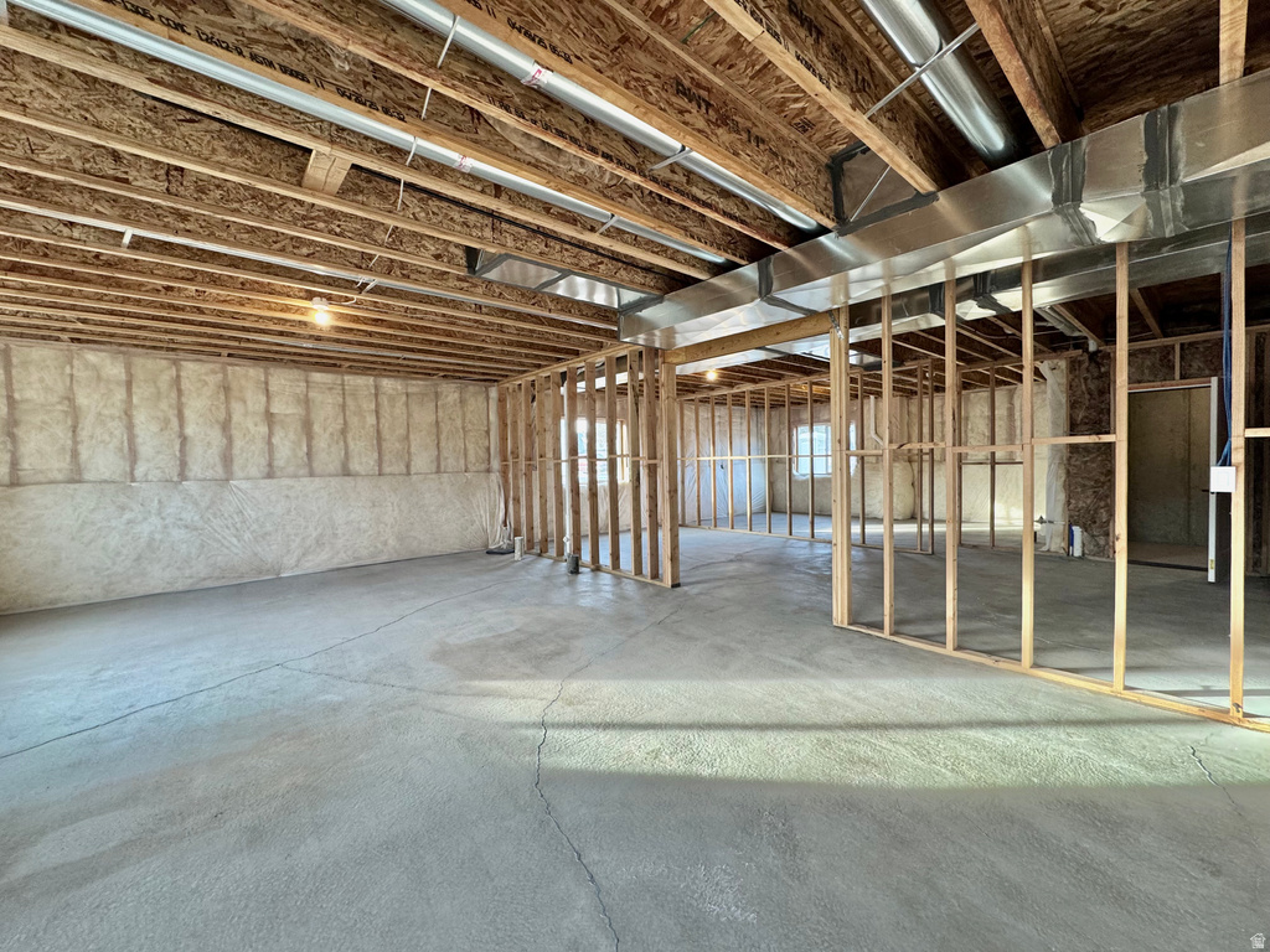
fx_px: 514
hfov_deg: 102.1
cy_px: 476
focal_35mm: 14
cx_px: 635
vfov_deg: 85.7
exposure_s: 1/60
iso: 160
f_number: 2.2
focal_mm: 2.22
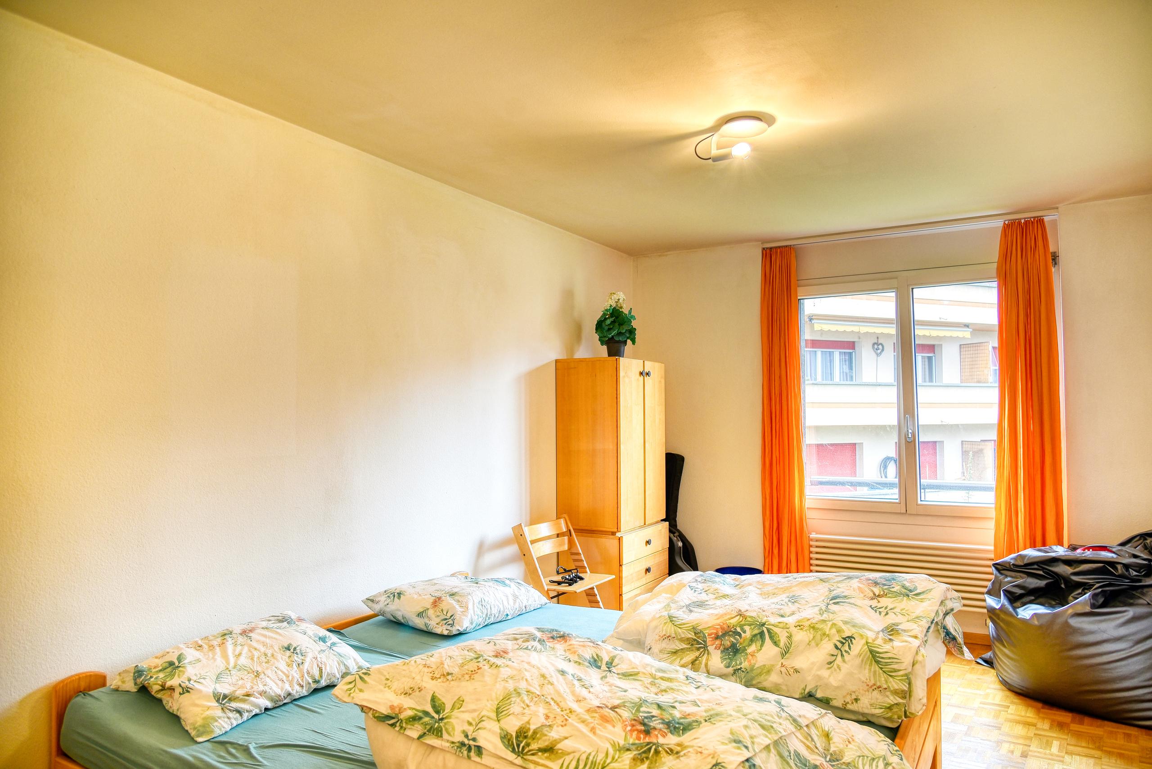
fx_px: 768
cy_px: 384
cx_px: 576
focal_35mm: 24
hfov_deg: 73.7
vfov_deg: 53.2
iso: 250
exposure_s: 1/200
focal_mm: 24
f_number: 7.1
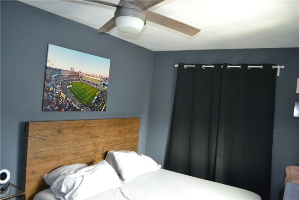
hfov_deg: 67.4
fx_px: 224
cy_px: 100
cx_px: 150
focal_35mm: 27
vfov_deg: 48.0
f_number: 3.5
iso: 2200
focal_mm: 18
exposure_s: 1/60
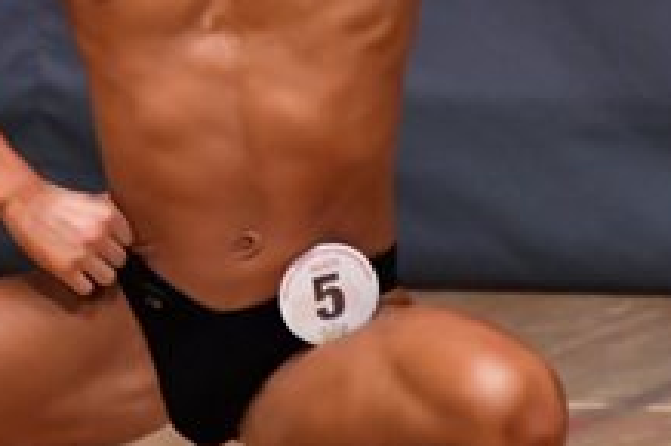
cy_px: -68
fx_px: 29855
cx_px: 137
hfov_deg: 1.3
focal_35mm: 1603
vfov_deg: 0.9
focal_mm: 300
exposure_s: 1/400
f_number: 5.6
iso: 6400
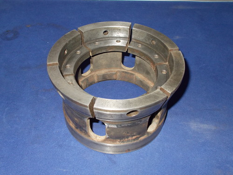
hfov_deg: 47.9
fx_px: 263
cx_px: 116
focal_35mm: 39
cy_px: 88
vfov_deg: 36.8
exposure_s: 1/30
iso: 200
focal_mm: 6.9
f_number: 3.9
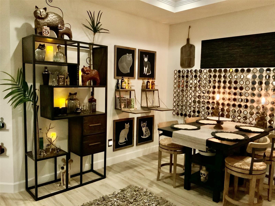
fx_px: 230
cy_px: 103
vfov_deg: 48.2
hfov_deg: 61.7
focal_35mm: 29
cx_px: 138
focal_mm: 3
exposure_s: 1/20
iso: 500
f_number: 1.8
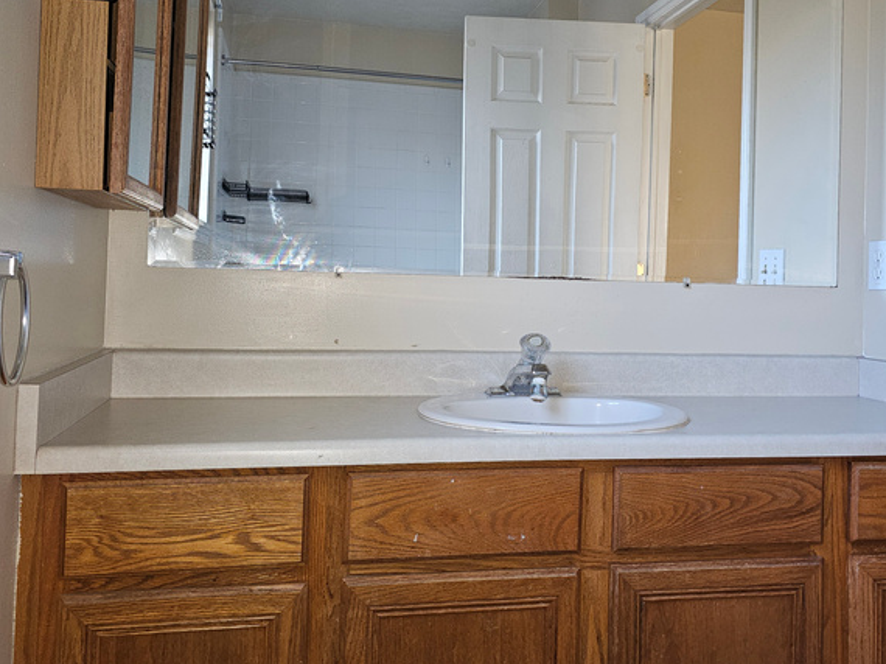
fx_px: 793
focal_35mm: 31
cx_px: 446
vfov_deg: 45.1
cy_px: 260
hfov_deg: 58.4
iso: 100
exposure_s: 1/30
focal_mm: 6.3
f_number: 1.7
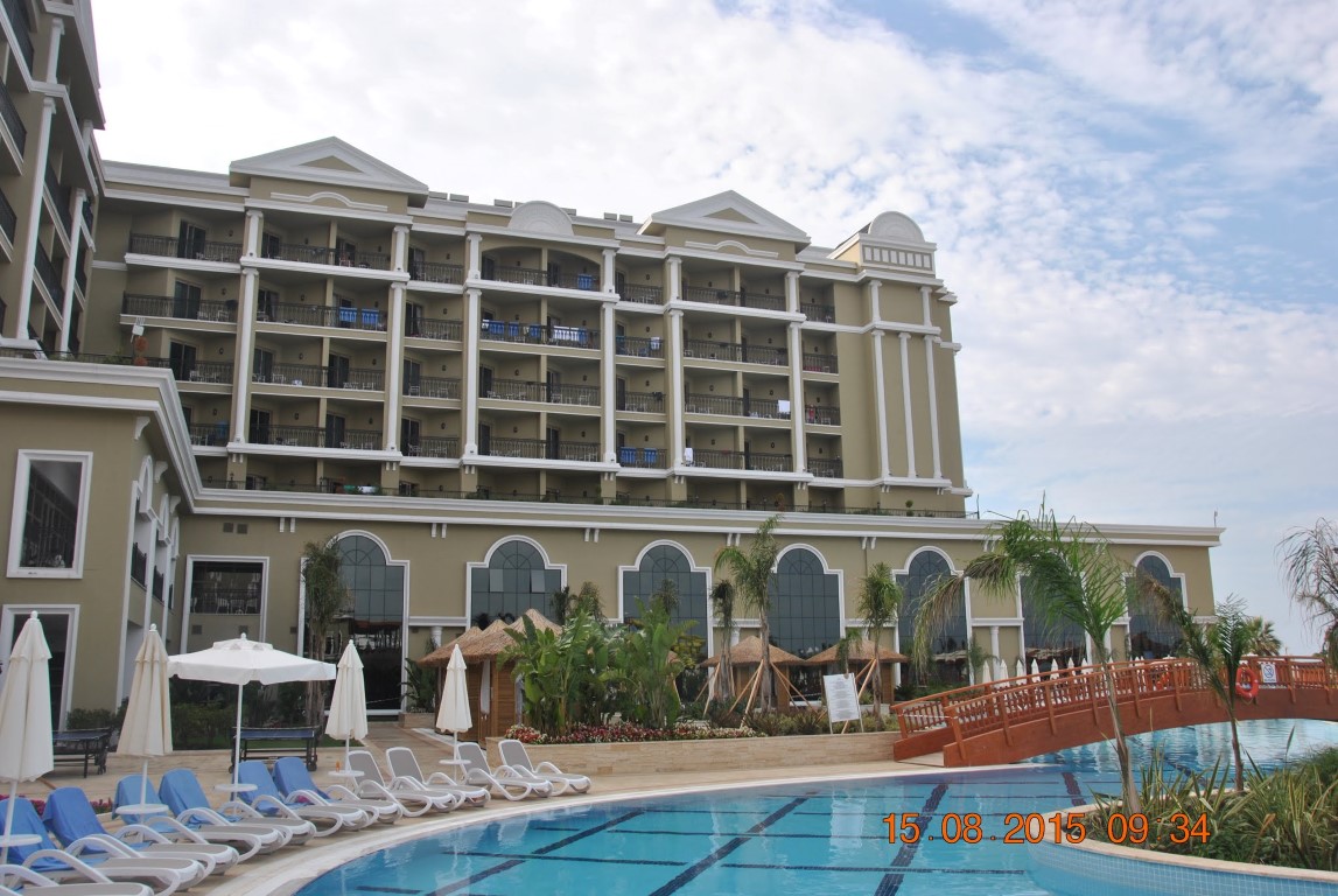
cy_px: 448
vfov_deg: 43.7
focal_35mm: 30
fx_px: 1116
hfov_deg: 61.9
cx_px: 669
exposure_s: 1/250
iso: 100
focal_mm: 20
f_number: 8
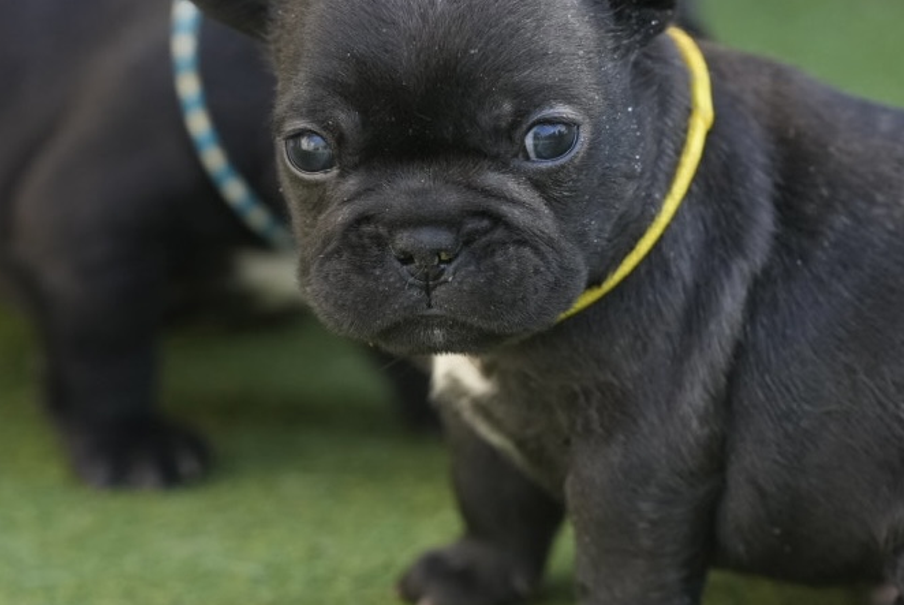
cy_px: 257
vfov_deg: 5.9
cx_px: 703
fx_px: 5857
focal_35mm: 233
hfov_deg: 8.8
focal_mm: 135
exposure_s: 1/1250
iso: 1250
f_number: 4
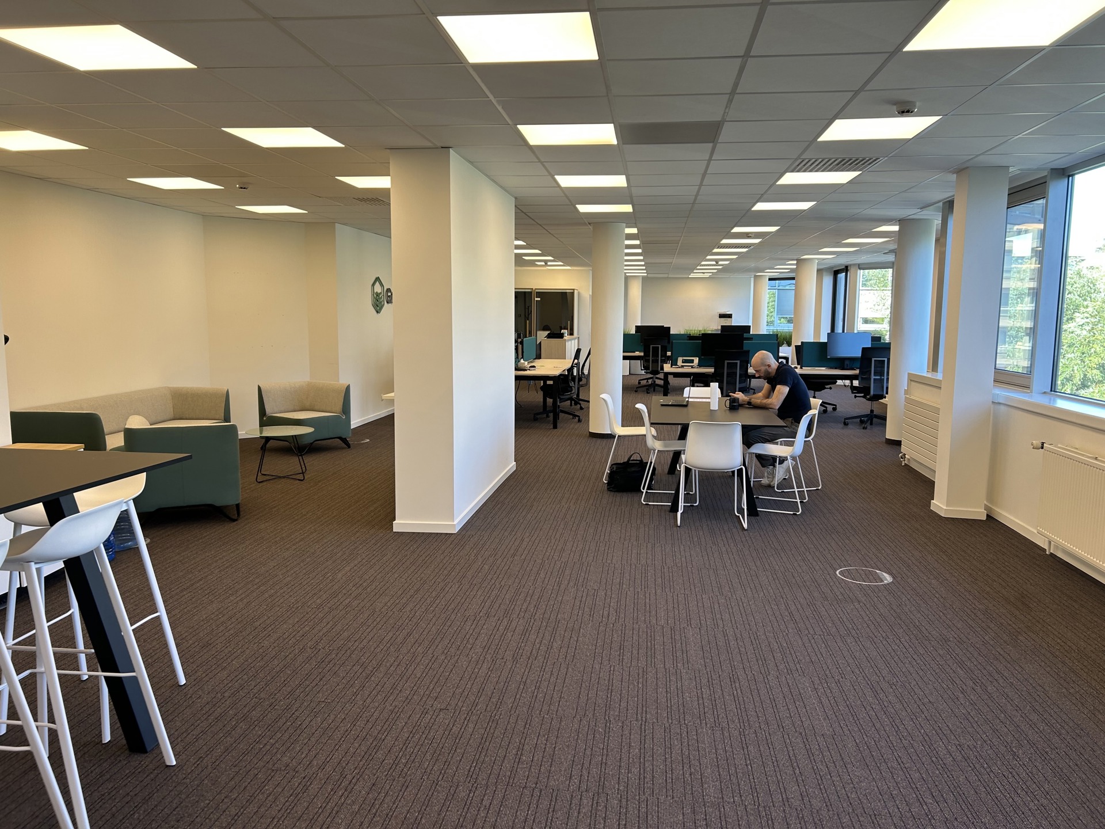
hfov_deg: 67.3
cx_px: 552
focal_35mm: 26
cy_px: 414
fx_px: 830
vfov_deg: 53.1
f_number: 1.5
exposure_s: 1/100
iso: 32
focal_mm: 5.7
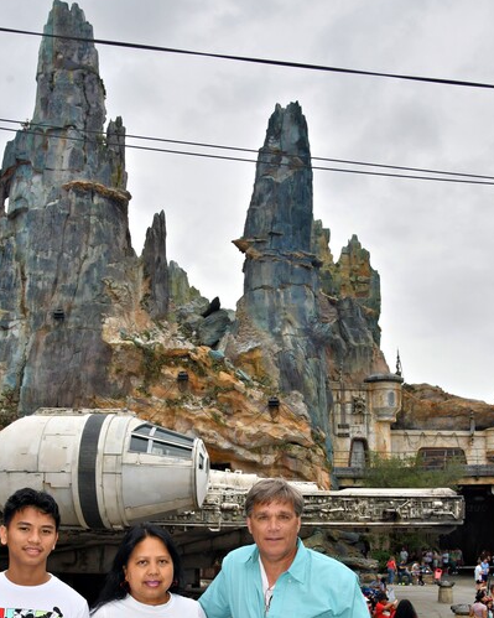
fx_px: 713
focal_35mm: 39
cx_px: 194
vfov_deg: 45.6
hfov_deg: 38.0
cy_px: 442
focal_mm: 18
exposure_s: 1/250
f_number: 14
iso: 400
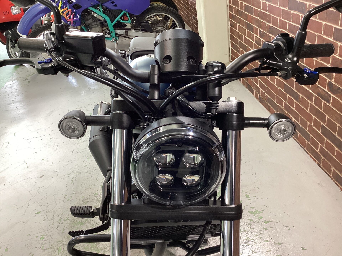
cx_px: 171
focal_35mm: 31
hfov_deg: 58.4
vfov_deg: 45.4
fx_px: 306
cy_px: 128
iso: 100
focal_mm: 3.3
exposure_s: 1/50
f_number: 2.4
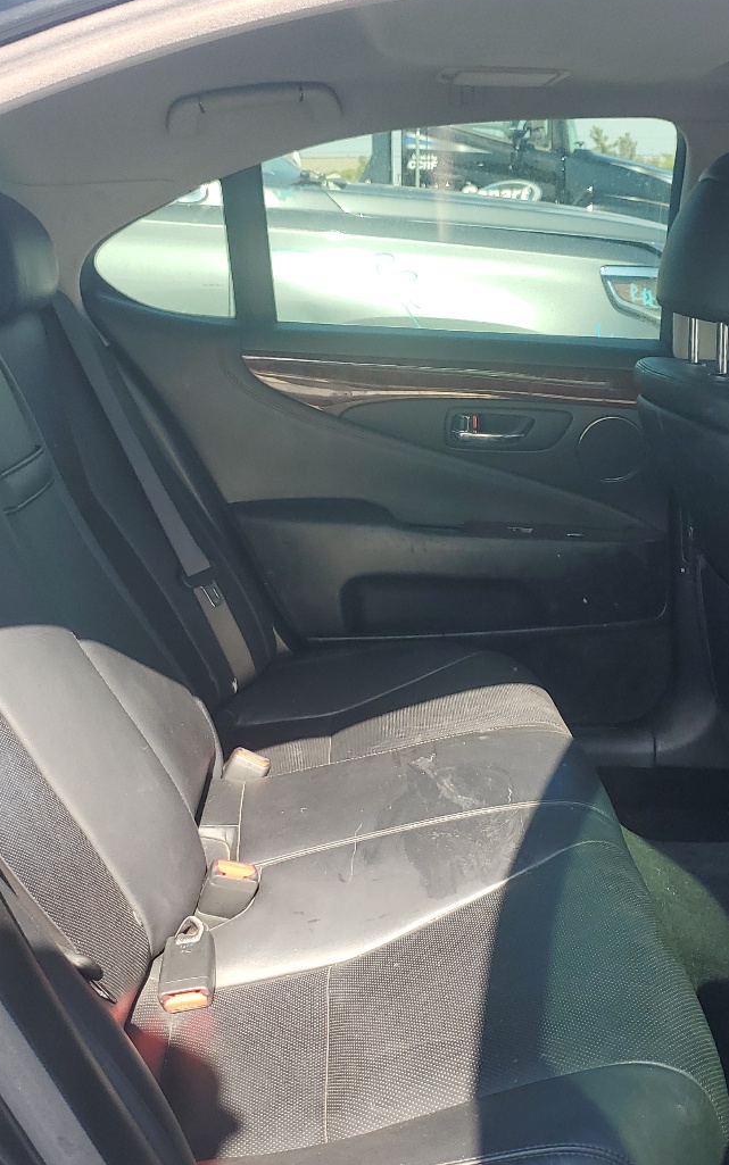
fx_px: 1366
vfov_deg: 46.1
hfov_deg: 29.8
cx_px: 437
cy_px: 666
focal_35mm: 43
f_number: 1.5
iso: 50
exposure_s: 1/417
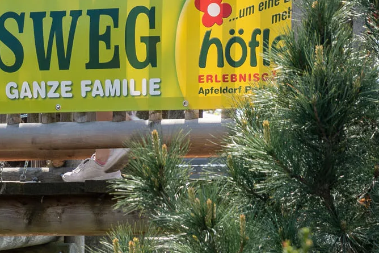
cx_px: -83
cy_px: -19
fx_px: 3631
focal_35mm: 345
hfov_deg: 5.9
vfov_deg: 4.0
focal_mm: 80
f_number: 7.1
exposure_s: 1/320
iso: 200
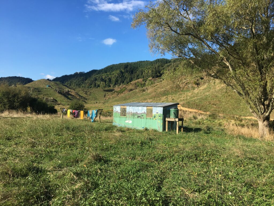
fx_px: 230
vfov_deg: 48.2
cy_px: 103
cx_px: 137
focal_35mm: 29
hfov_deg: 61.7
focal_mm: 4.15
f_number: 2.2
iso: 25
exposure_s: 1/1166
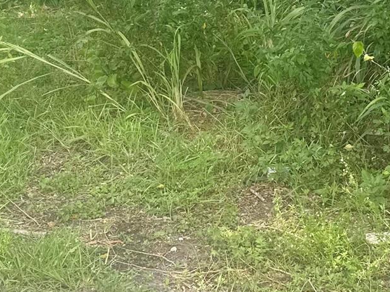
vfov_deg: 17.5
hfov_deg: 24.2
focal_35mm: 80
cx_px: 288
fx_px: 902
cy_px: -71
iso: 80
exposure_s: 1/1721
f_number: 1.78
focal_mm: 6.86
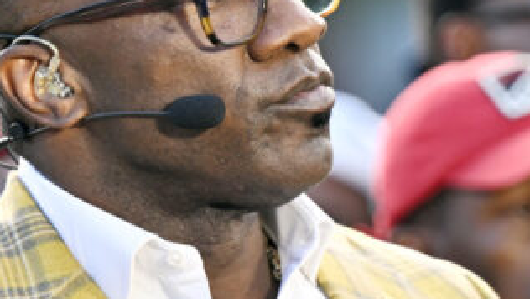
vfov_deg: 1.9
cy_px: 237
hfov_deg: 3.4
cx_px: 200
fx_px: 8829
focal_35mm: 628
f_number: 2.8
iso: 320
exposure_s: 1/1250
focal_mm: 165
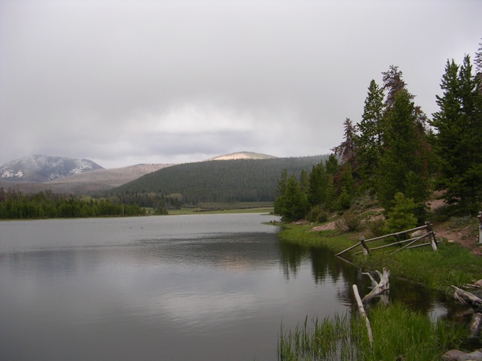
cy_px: 180
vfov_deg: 37.7
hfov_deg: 49.0
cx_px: 241
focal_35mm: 38
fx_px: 529
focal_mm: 5.8
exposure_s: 1/273
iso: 50
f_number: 2.8
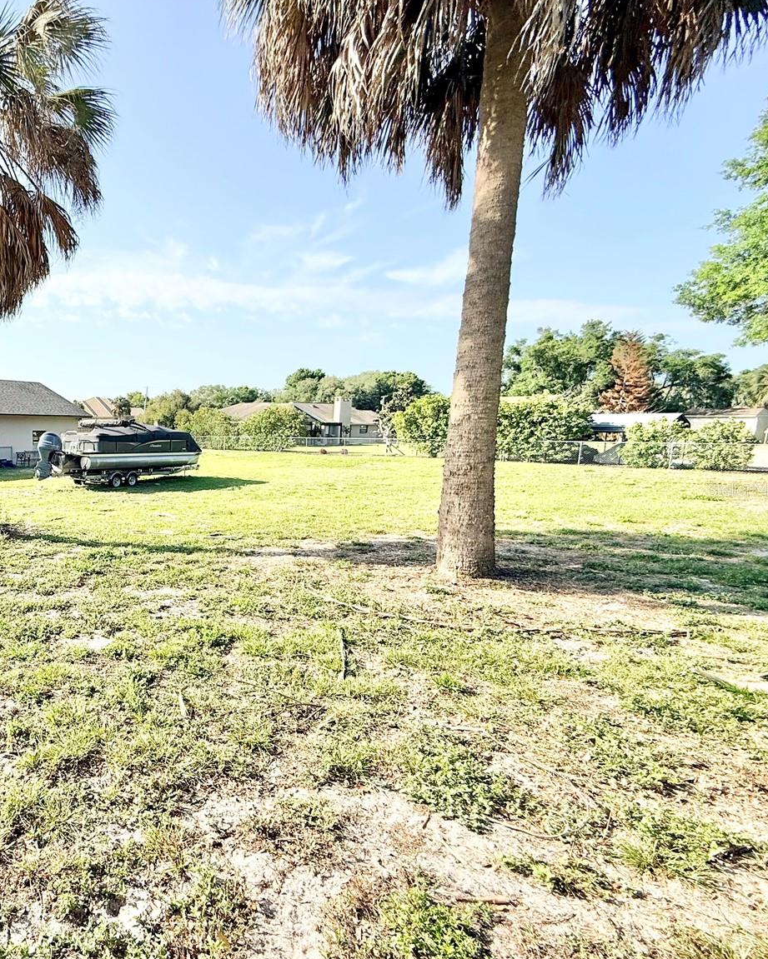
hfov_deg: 62.7
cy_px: 489
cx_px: 119
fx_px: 540
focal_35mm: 19
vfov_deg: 83.3
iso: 50
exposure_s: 1/1613
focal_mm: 2.22
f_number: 2.2
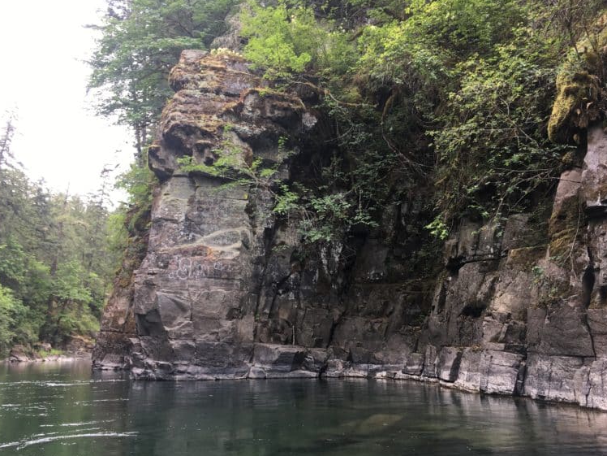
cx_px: 304
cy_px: 241
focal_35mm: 31
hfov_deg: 58.4
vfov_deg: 45.4
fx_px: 544
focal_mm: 4.15
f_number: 2.2
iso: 25
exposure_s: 1/120
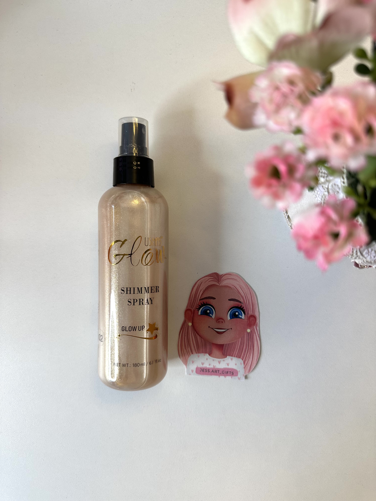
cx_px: 188
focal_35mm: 24
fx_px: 348
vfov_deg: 71.6
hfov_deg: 56.8
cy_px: 250
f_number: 1.78
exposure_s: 1/121
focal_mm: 6.86
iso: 100
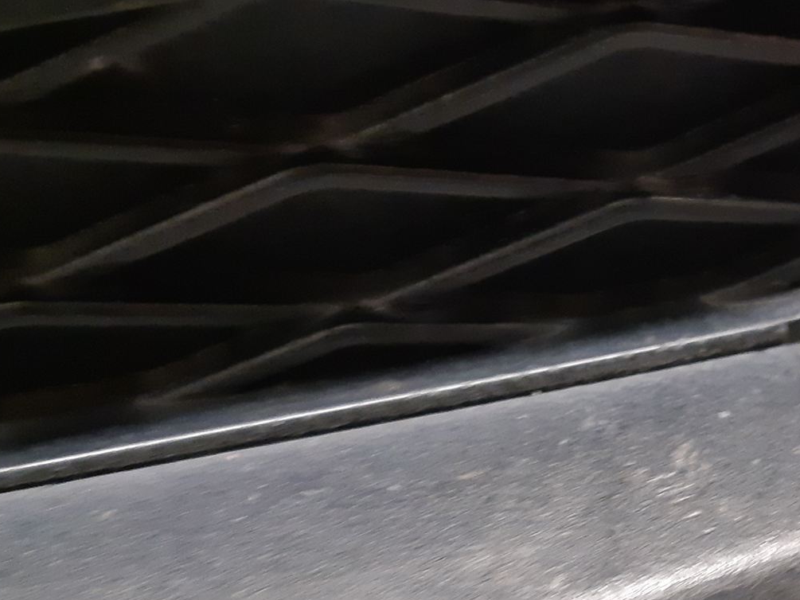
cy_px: 432
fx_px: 1225
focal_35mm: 53
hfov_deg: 34.9
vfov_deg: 27.2
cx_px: 651
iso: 400
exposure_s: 1/25
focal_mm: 3.93
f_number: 1.7
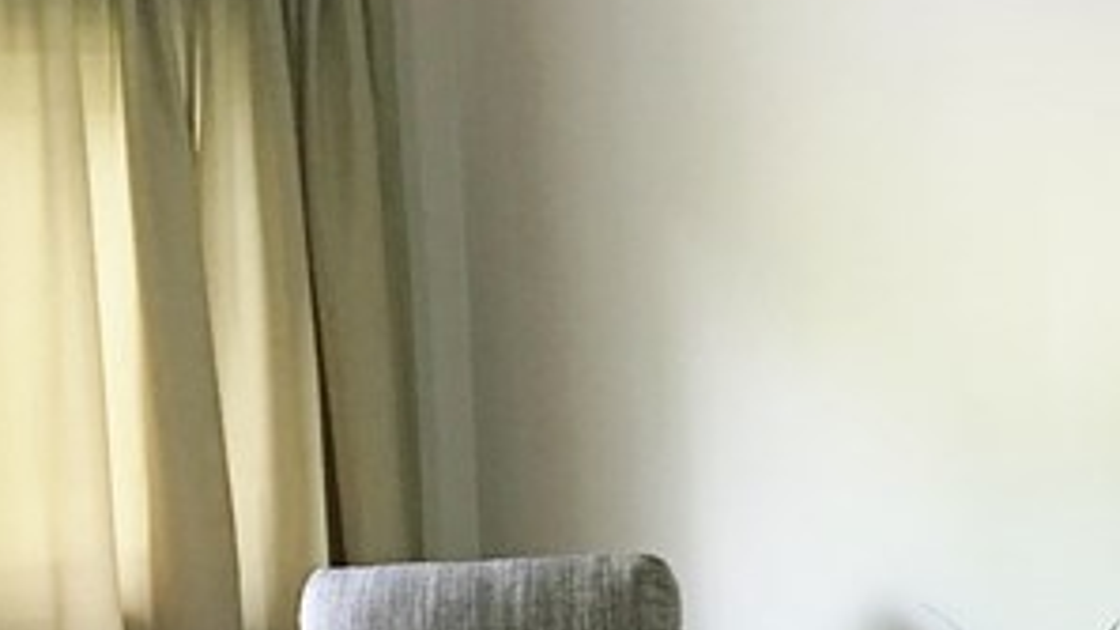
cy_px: 543
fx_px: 3237
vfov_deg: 11.1
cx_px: 1305
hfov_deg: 18.7
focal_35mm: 109
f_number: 2.2
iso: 50
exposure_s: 1/15
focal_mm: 4.15
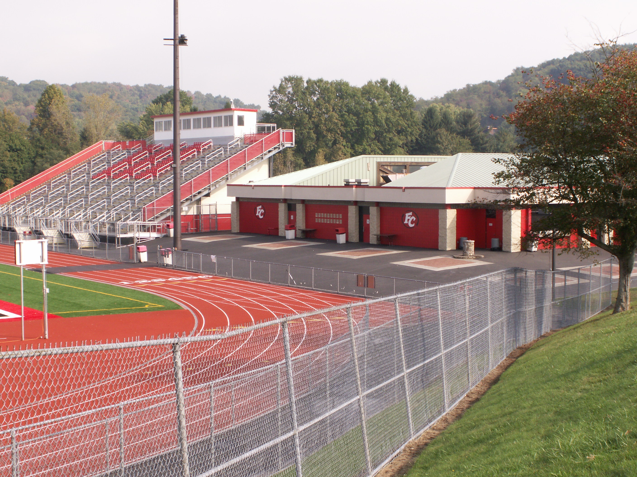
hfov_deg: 31.7
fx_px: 1123
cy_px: 238
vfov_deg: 24.0
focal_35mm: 61
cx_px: 318
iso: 50
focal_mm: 10.15
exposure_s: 1/160
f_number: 6.3
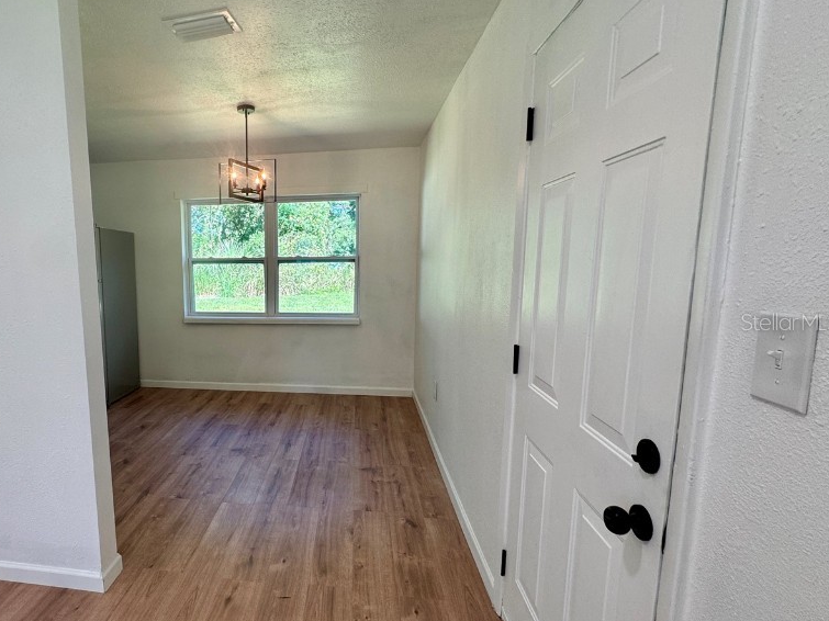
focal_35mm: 19
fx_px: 455
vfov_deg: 68.6
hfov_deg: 82.0
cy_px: 321
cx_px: 282
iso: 80
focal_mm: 2.22
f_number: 2.2
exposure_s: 1/120
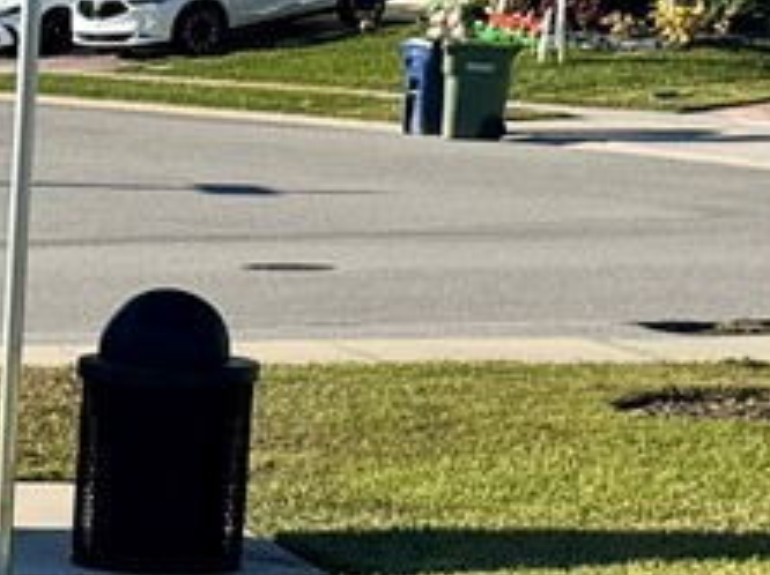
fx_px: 3844
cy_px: 693
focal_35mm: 173
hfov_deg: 9.9
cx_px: -1138
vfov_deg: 8.5
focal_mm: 6.76
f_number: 1.78
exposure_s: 1/4310
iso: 80
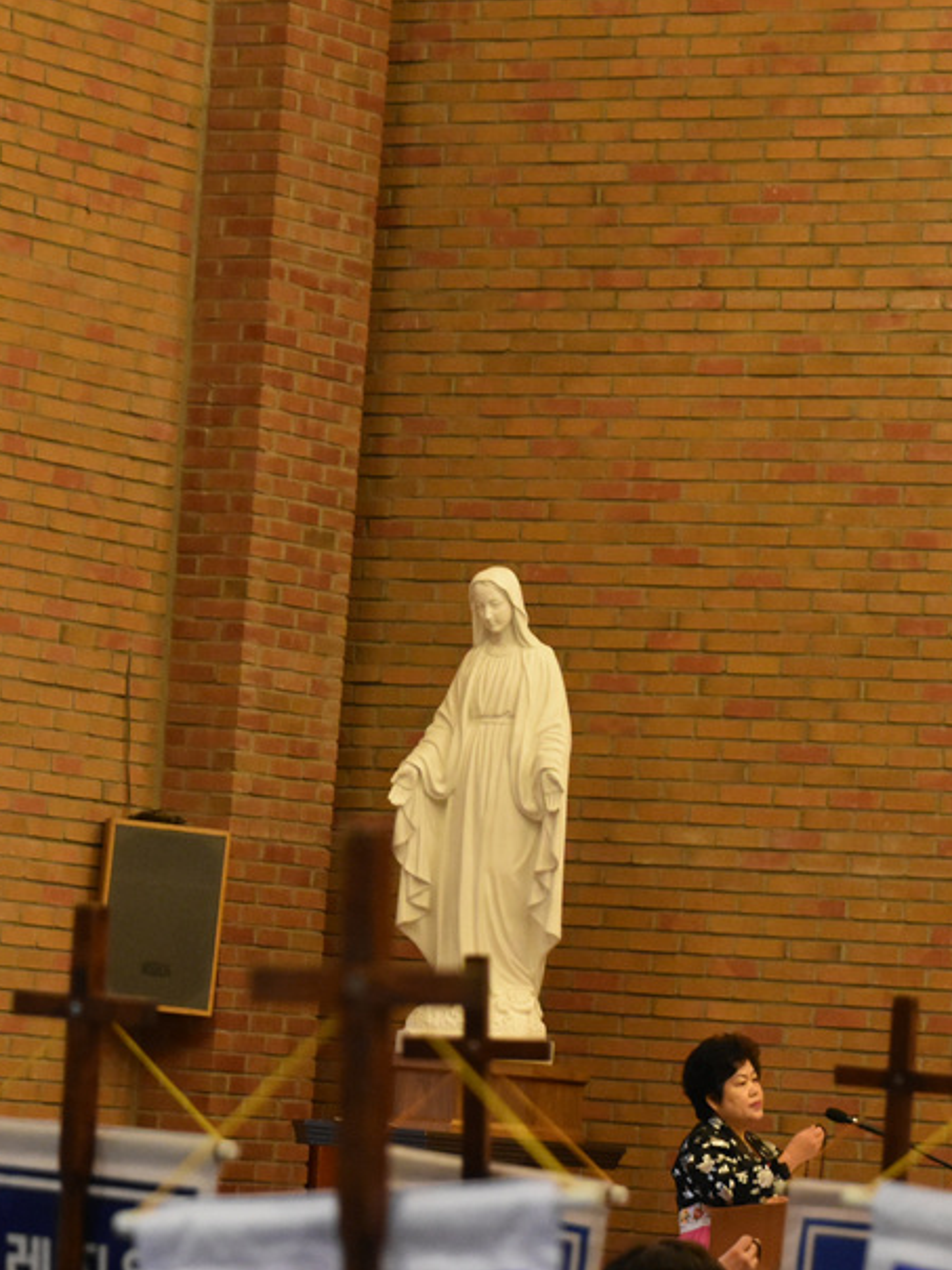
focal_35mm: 183
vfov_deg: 10.8
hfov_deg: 8.1
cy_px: 673
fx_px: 6704
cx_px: 502
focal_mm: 75
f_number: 5
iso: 3200
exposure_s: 1/60
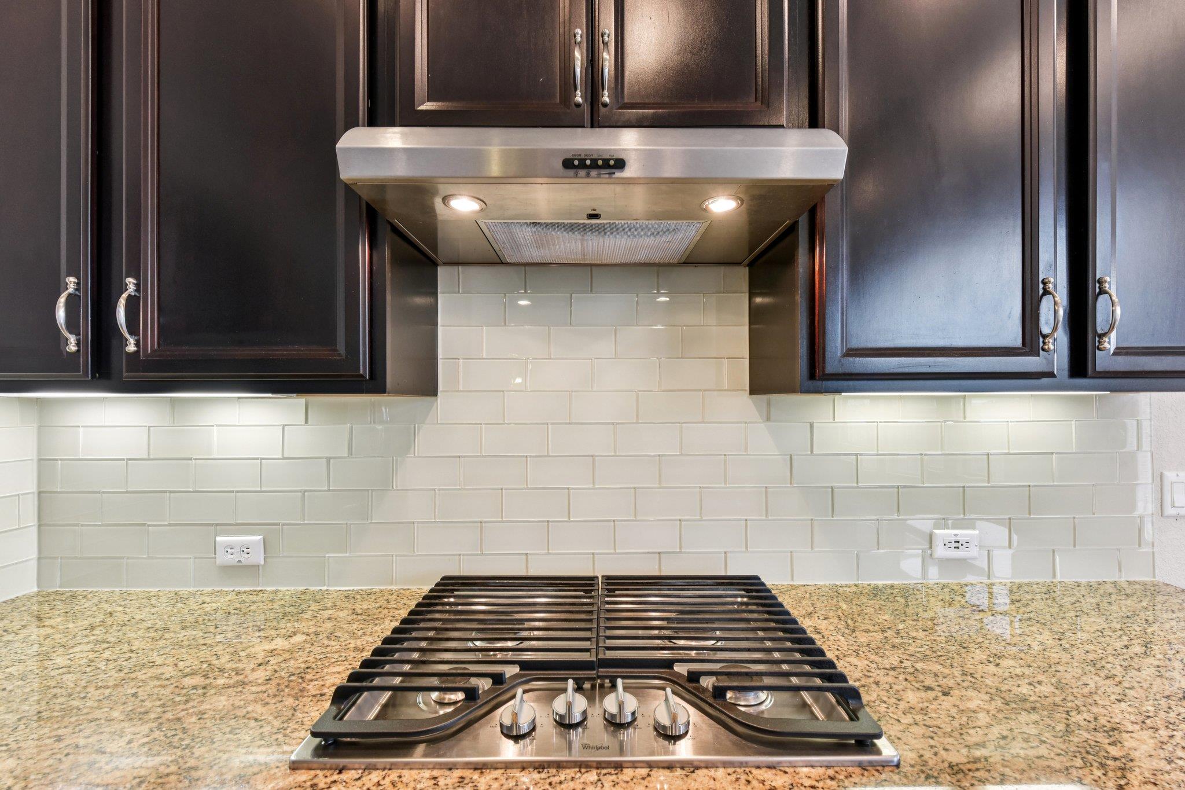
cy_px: 395
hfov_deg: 104.3
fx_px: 461
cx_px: 592
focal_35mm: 14
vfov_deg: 81.2
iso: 320
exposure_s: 1/15
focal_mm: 14
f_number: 8
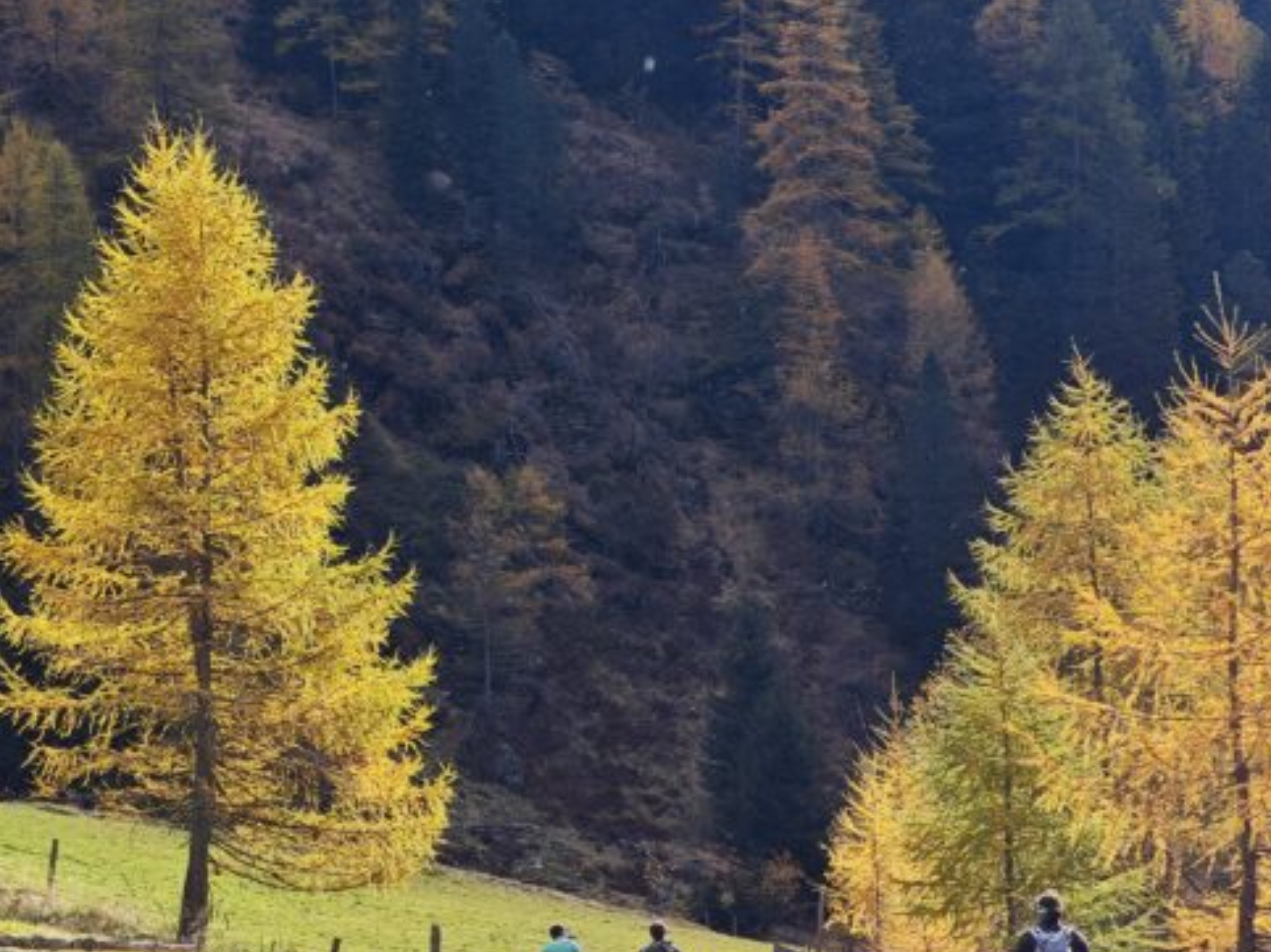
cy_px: 355
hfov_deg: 12.3
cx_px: 0
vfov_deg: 9.3
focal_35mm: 159
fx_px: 5837
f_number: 1.8
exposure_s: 1/1226
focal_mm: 12.28
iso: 50
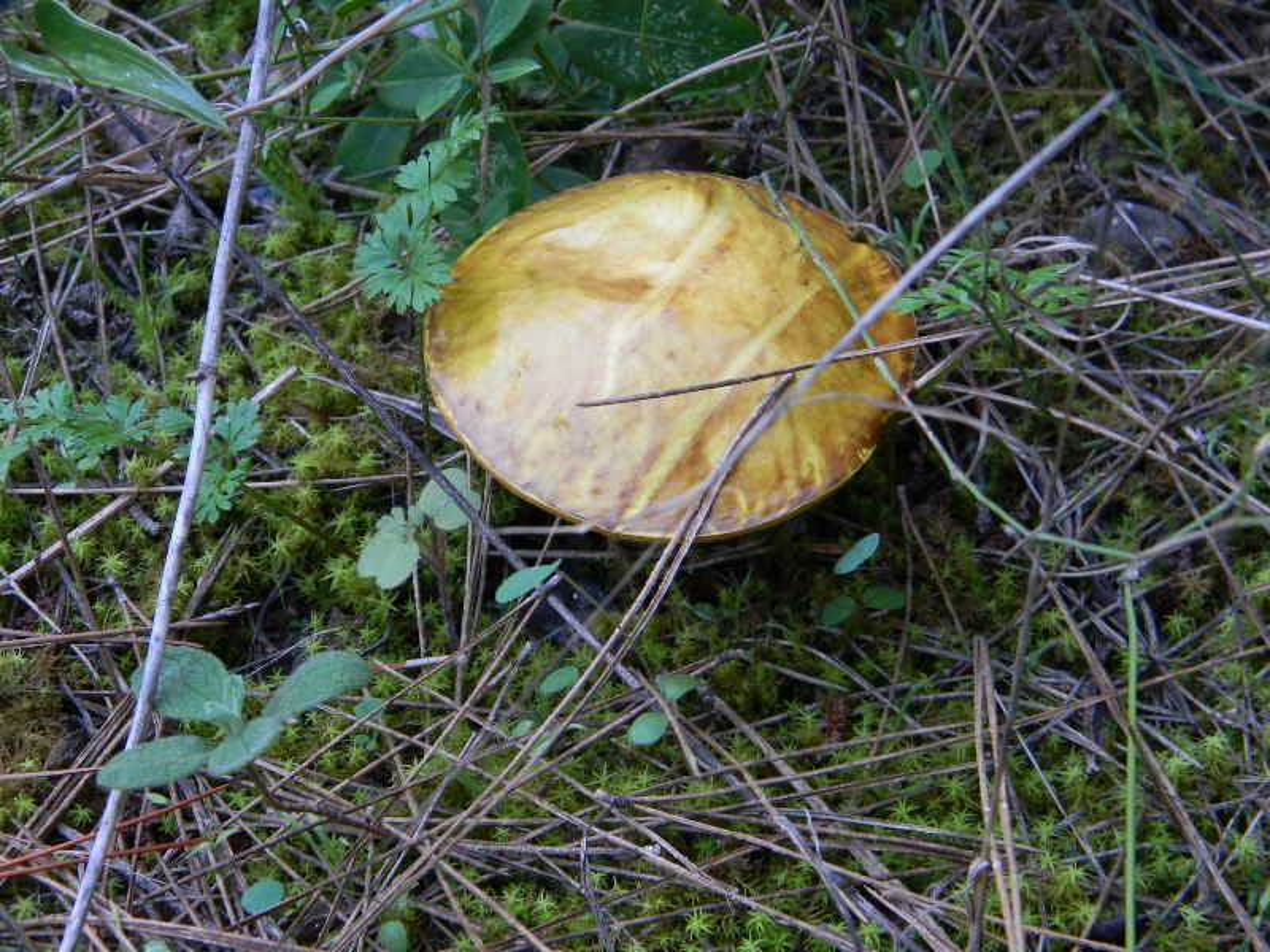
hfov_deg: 23.6
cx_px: 635
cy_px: 476
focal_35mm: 83
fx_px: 3045
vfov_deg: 17.8
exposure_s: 1/29.3
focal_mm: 15.1
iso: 179
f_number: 4.5
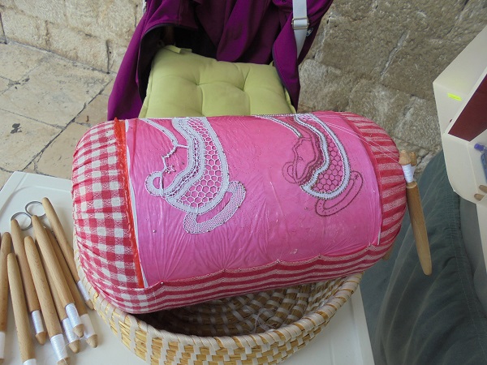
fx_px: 366
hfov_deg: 67.3
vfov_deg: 53.1
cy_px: 182
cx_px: 244
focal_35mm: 26
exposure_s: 1/125
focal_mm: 4.6
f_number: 3.5
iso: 100
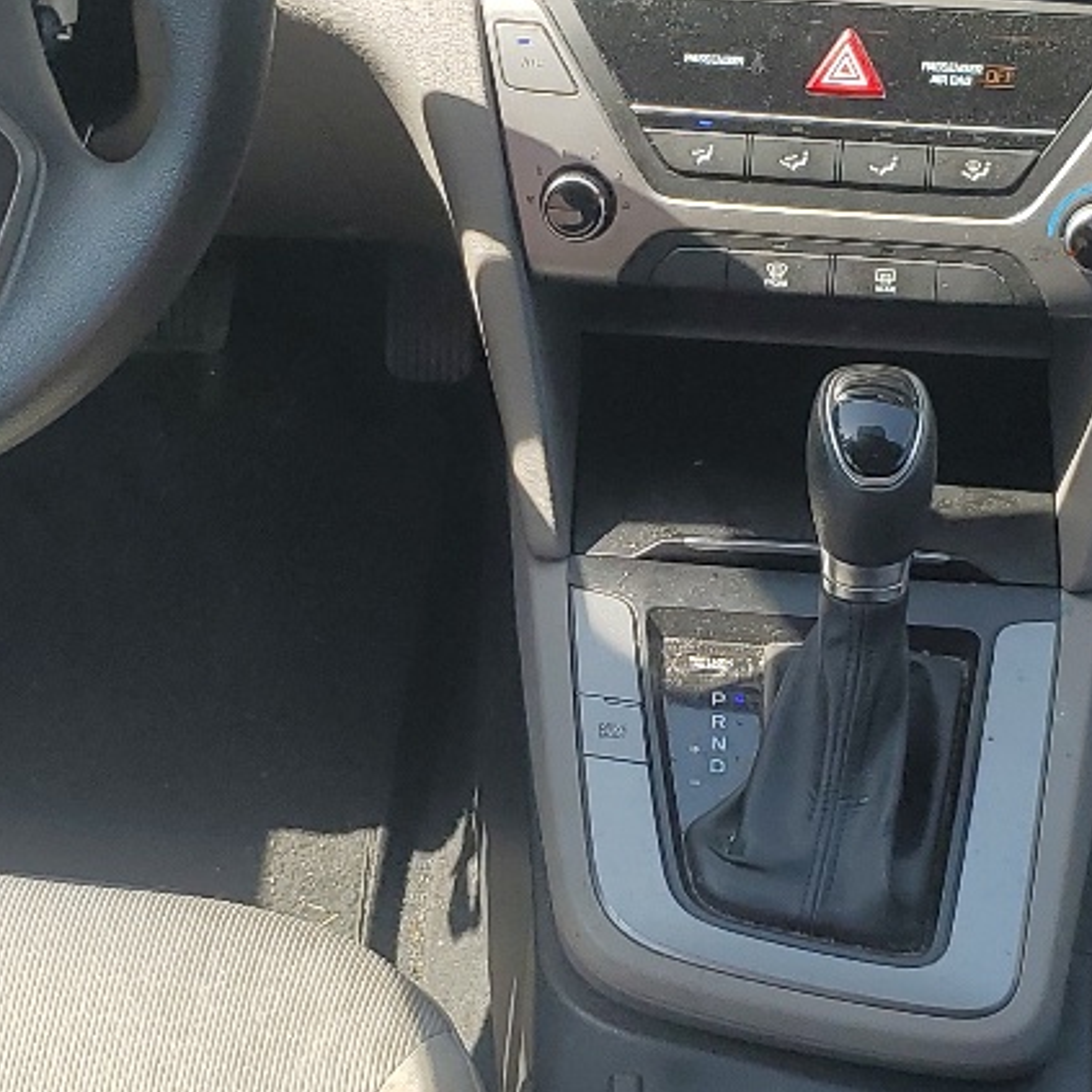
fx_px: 3105
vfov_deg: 19.9
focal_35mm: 87
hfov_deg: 19.9
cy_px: 746
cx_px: 707
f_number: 1.5
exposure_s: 1/625
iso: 50
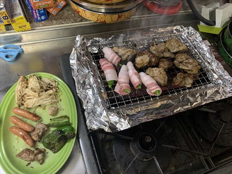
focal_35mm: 26
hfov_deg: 67.3
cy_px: 87
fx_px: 174
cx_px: 116
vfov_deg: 53.1
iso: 400
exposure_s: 1/40
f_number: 1.8
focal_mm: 4.25
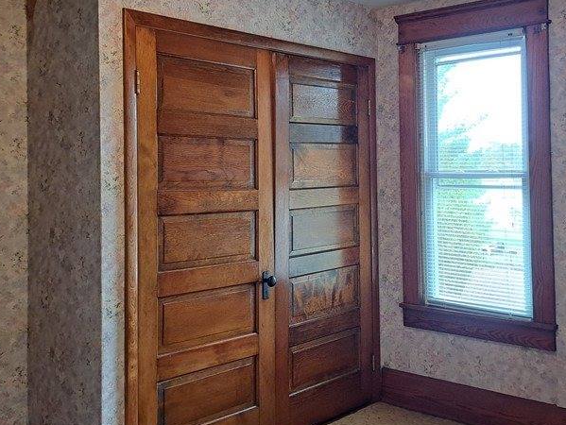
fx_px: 671
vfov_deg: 35.0
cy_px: 165
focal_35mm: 41
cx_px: 349
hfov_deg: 45.4
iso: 125
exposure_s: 1/60
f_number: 1.8
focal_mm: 5.23
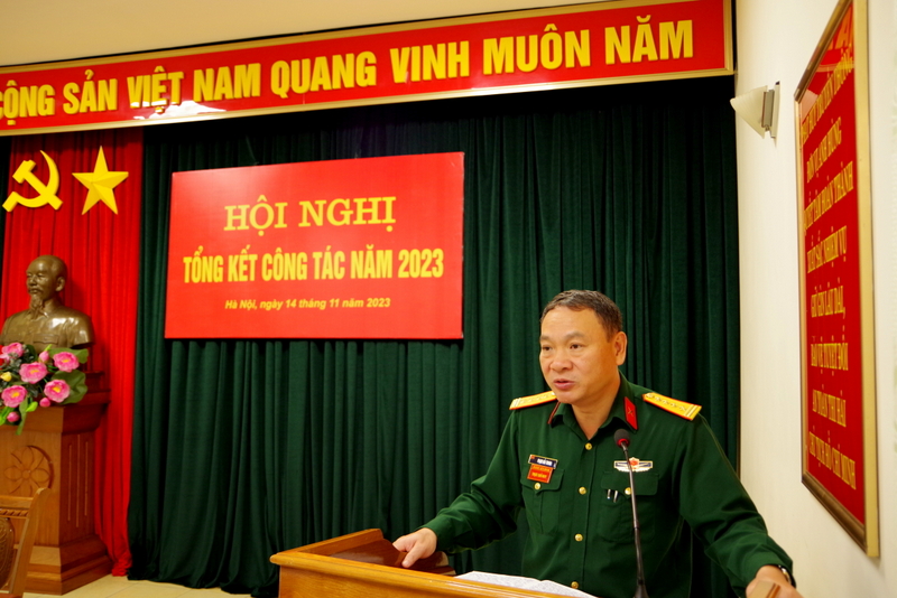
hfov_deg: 60.3
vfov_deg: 42.4
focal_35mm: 31
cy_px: 299
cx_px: 448
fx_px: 773
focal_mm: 21
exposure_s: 1/30
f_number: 4
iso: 800
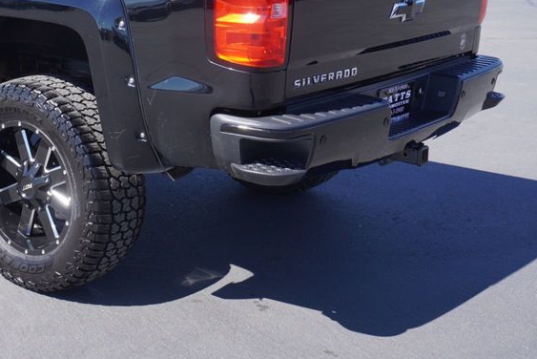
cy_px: 64
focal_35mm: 60
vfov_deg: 22.3
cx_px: 51
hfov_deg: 31.7
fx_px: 895
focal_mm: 22
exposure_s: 1/160
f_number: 6.3
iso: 100
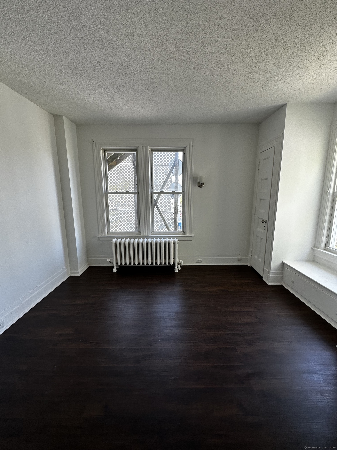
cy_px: 225
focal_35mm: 14
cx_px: 168
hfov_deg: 85.7
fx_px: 182
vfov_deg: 102.1
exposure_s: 1/99
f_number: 2.2
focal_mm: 2.22
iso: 64
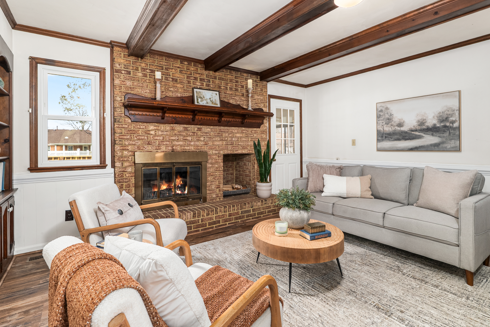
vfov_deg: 70.5
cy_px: 157
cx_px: 237
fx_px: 231
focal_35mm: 17
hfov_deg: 93.2
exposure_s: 1.3
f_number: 7.1
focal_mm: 16
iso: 400
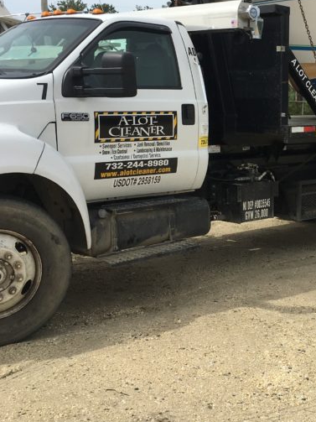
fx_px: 718
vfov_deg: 32.5
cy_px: 151
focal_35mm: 59
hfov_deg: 23.8
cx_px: 308
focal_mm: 4.15
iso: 25
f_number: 2.2
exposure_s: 1/2262
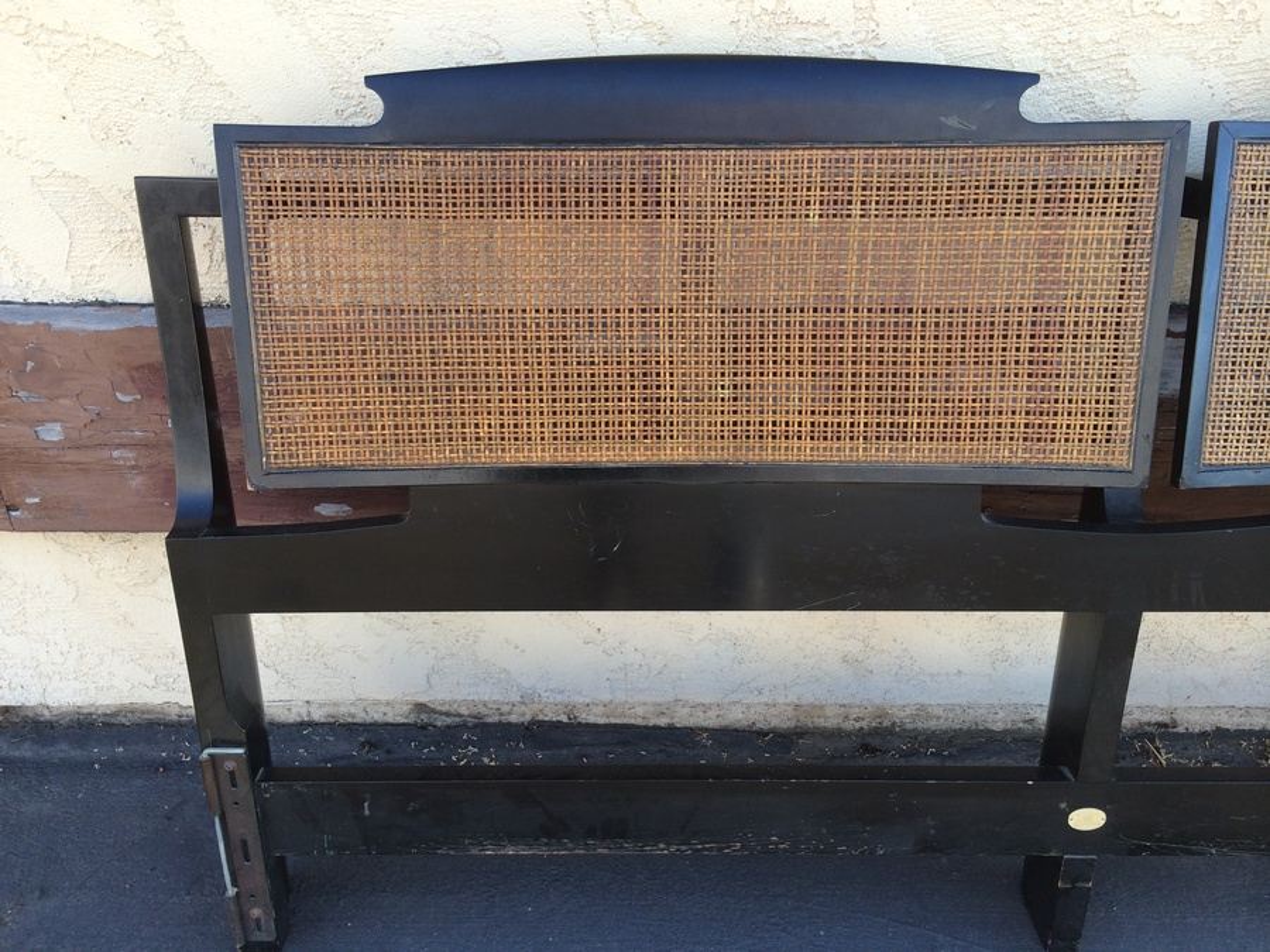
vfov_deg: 46.8
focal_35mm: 30
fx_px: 1101
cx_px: 635
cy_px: 476
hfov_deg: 60.0
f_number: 2.2
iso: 40
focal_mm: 4.12
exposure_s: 1/120
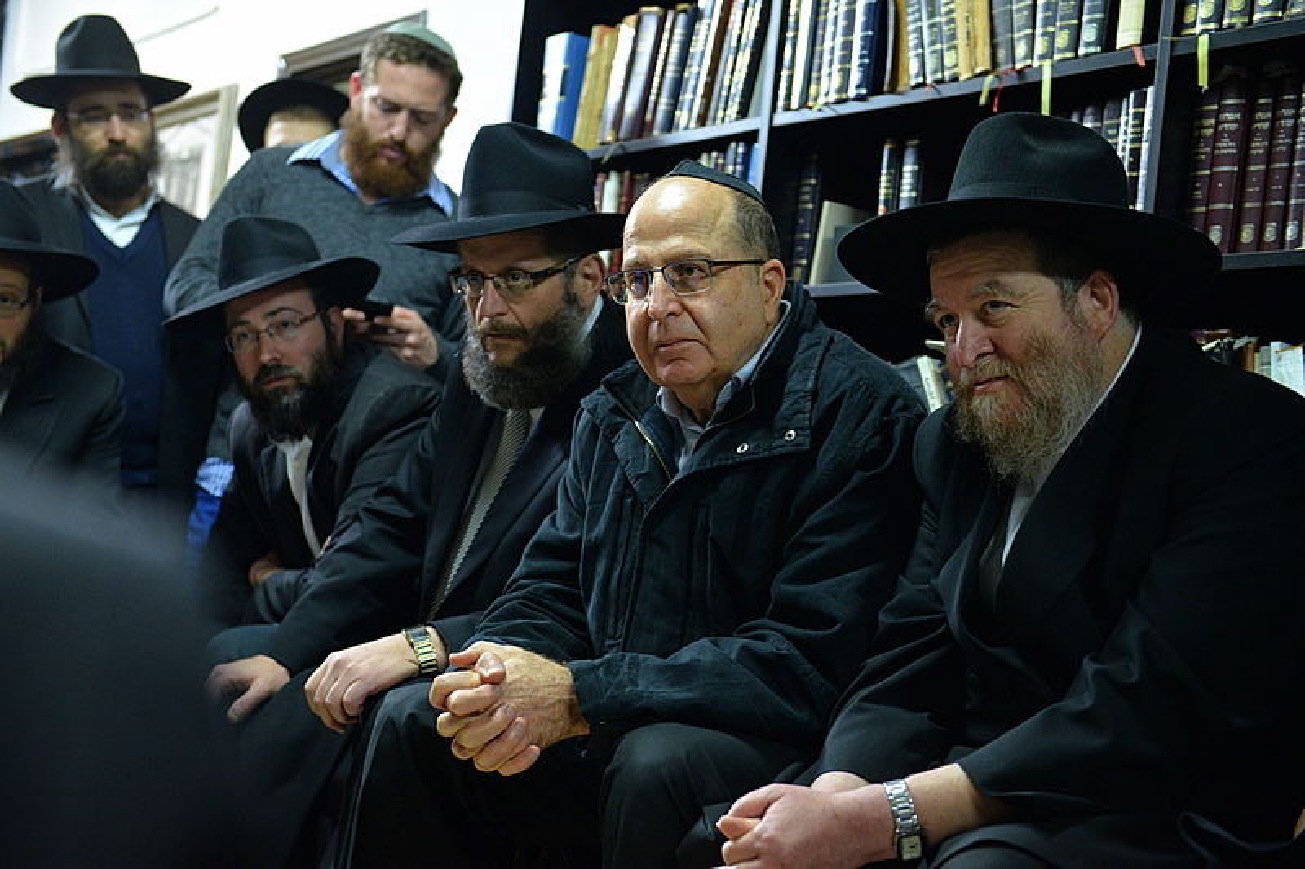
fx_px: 1993
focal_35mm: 55
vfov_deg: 24.6
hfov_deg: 36.3
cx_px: 652
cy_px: 434
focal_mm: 55
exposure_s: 1/60
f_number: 3.5
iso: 2500
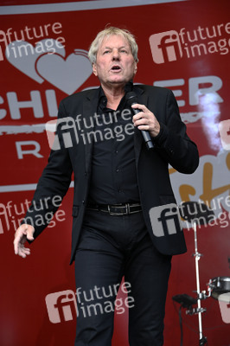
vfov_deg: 20.8
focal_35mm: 98
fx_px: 941
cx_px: 115
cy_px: 173
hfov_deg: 13.9
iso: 800
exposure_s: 1/200
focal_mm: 98
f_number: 5.6
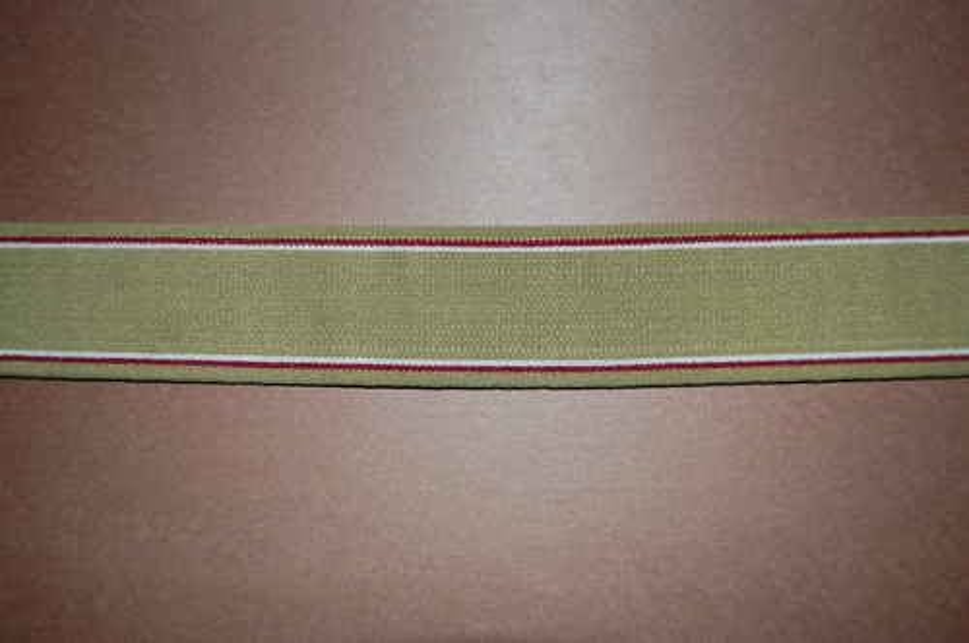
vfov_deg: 38.3
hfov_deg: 55.2
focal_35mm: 34
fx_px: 927
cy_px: 322
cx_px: 484
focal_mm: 23
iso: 250
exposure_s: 1/60
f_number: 3.8
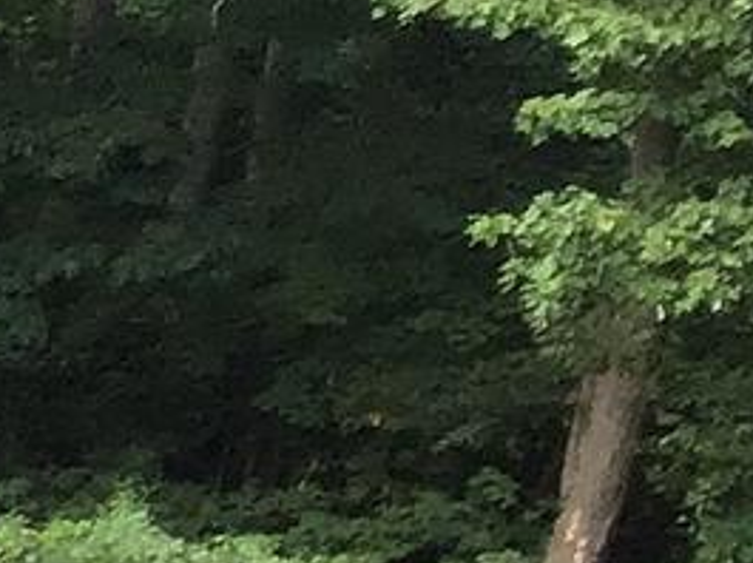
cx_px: -1904
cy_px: 1135
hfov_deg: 6.9
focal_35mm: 240
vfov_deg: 6.0
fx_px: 5214
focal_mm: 3.3
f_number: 2.4
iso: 40
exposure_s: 1/120
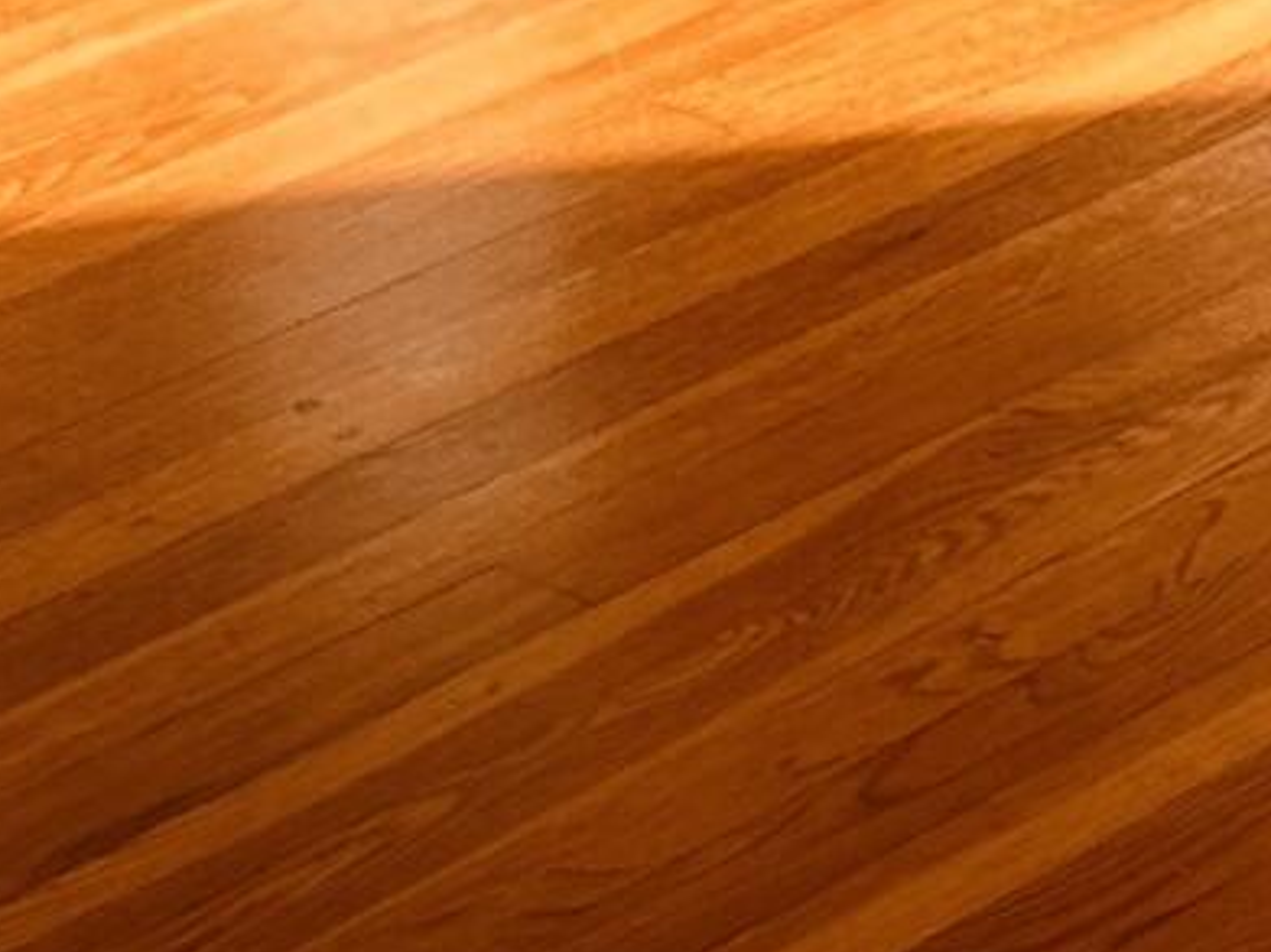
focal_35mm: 184
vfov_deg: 7.0
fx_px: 6754
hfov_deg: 8.9
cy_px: -2135
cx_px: 3706
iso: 64
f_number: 1.78
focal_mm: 6.86
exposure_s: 1/191
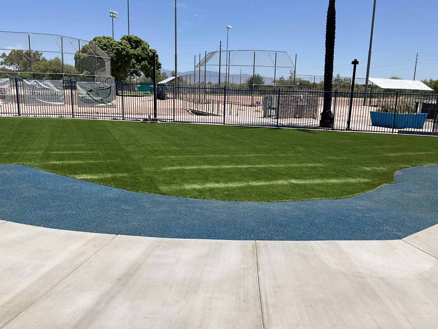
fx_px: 367
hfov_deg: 61.7
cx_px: 219
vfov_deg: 48.2
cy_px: 164
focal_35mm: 29
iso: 25
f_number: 1.8
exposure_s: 1/3125
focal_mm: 3
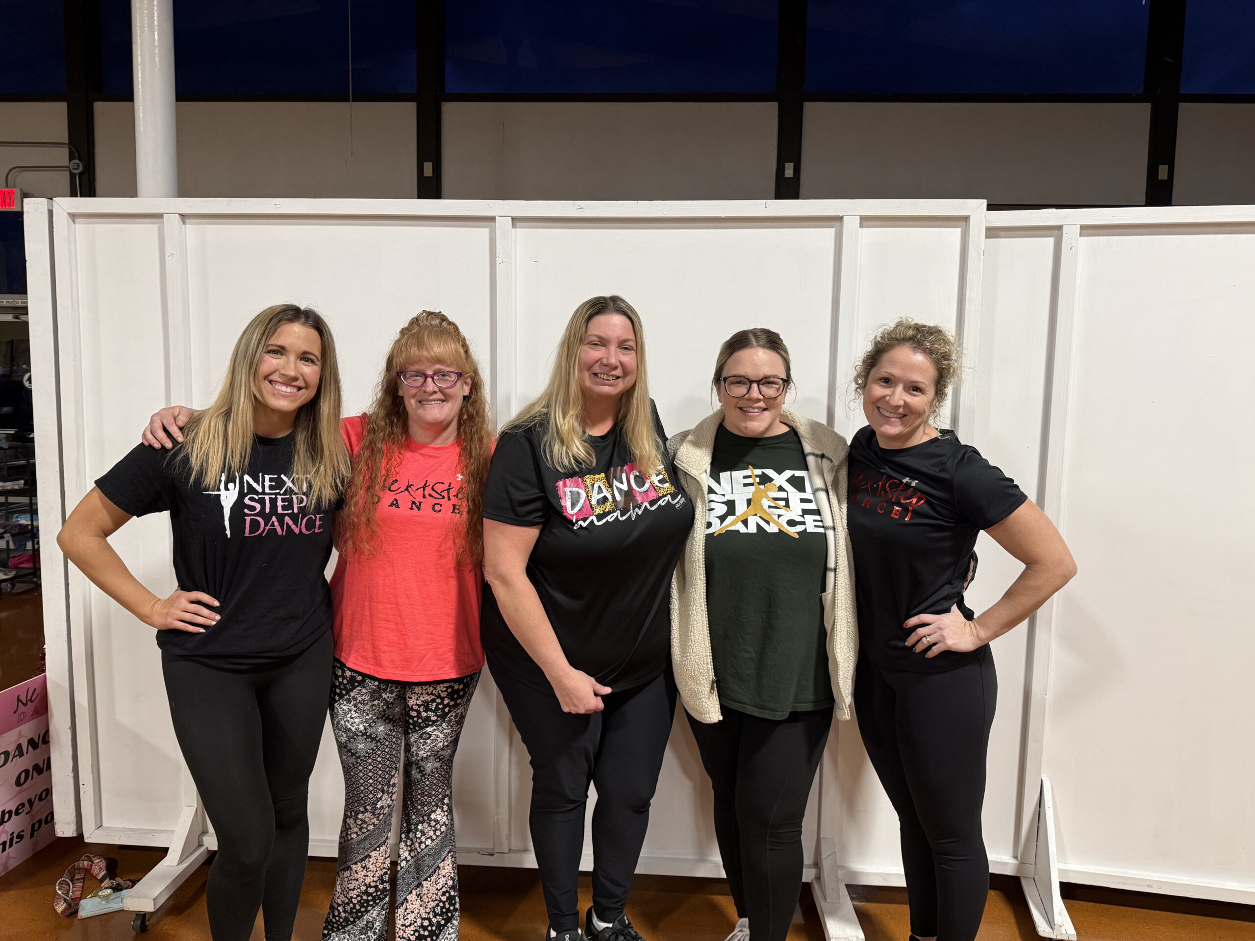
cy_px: 470
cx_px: 628
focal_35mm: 24
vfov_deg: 56.8
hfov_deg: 71.6
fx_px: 870
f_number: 1.78
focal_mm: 6.76
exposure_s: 1/89
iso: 200
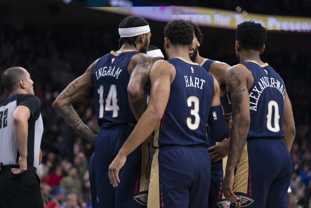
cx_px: 156
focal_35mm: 118
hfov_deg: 17.3
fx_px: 1019
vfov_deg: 11.6
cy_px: 104
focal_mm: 118
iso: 2500
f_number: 3.2
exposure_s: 1/1250
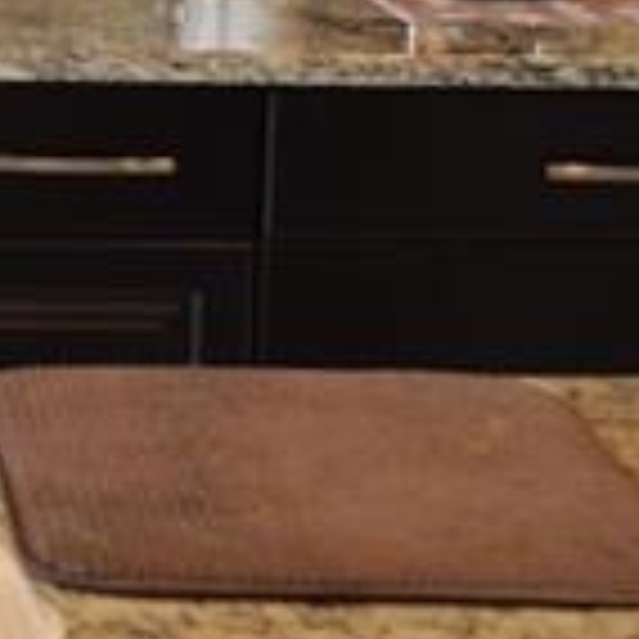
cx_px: -540
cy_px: -392
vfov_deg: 10.2
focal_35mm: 165
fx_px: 3446
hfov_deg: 10.0
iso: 400
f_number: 4
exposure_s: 1/60
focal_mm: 18
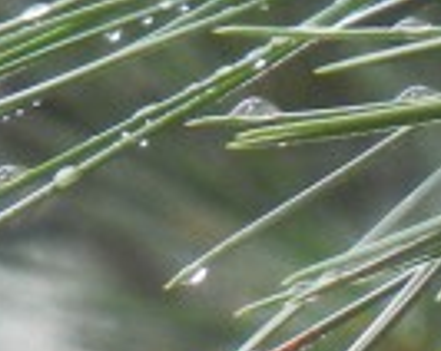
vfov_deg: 0.7
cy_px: 652
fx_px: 29363
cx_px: 1091
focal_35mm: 2253
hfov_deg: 0.9
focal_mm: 54
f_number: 5.6
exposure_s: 1/38.2
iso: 400
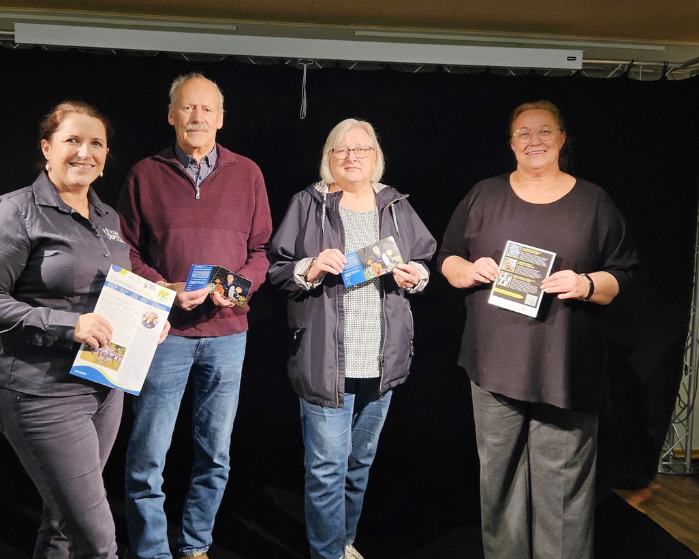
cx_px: 295
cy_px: 231
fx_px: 724
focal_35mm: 35
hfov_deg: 51.3
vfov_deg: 42.1
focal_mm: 5.4
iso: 125
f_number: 1.8
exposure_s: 1/100
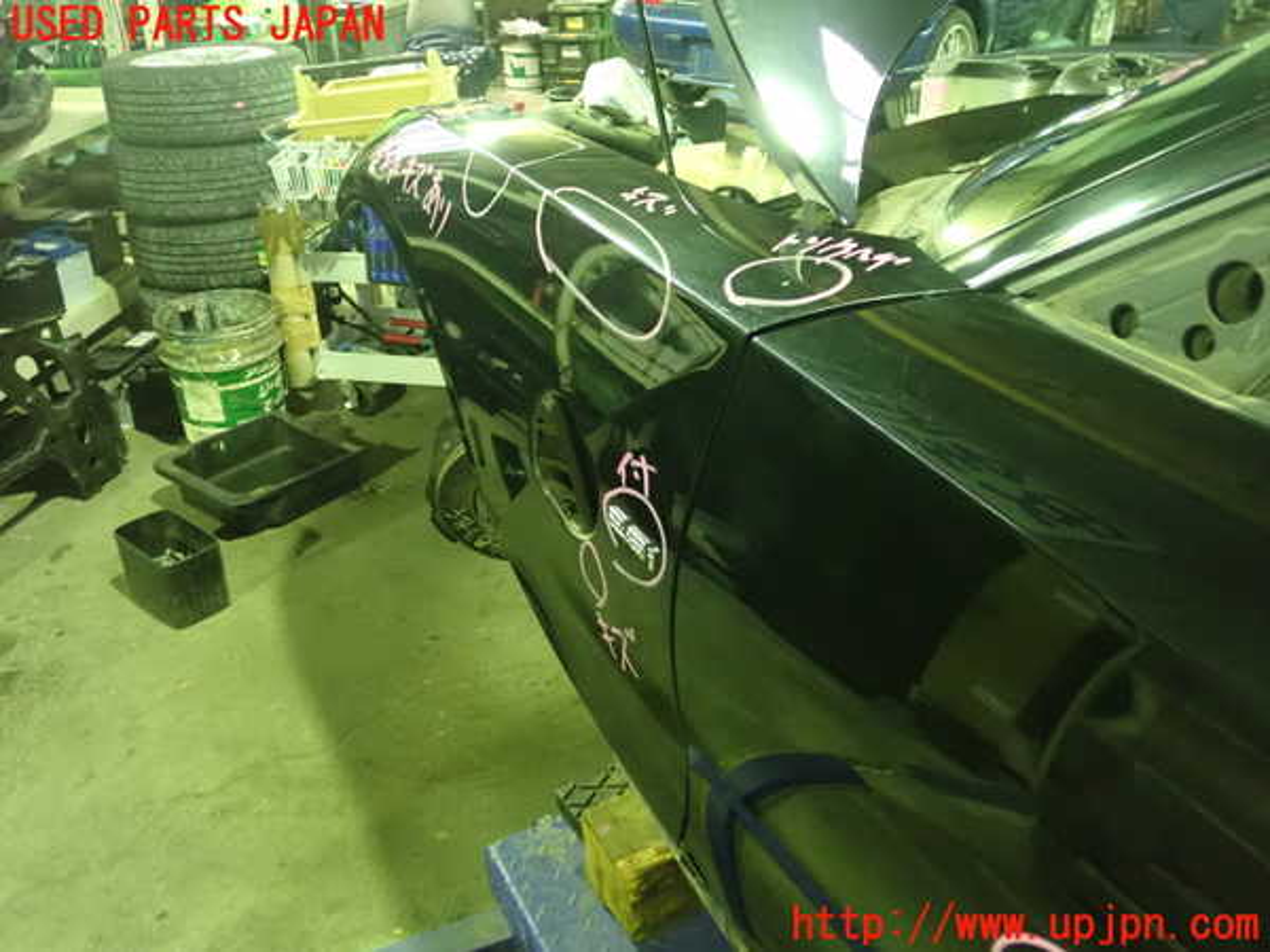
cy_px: 476
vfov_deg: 46.8
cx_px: 635
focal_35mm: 30
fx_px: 1101
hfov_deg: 60.0
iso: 1600
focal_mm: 5.5
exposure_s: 1/25
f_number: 2.3
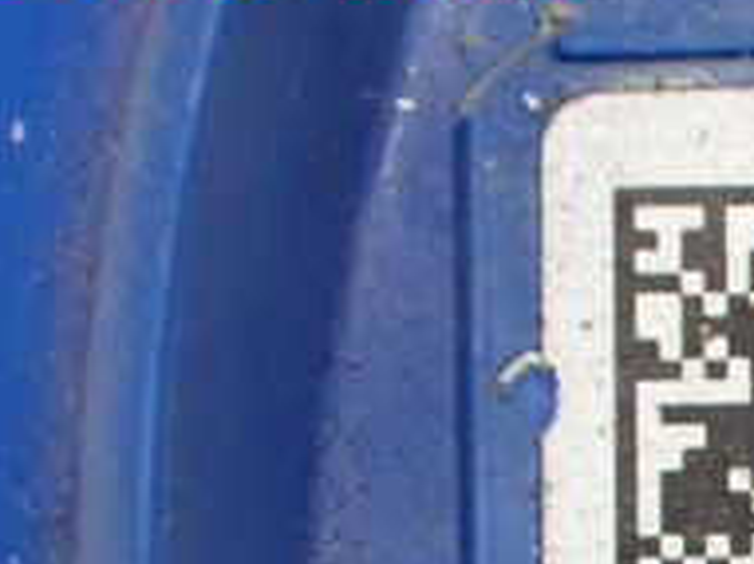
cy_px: 797
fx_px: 3004
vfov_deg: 10.4
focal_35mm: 138
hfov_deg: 13.7
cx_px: 1018
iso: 1250
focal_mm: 7.84
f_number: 2.9
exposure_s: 1/40
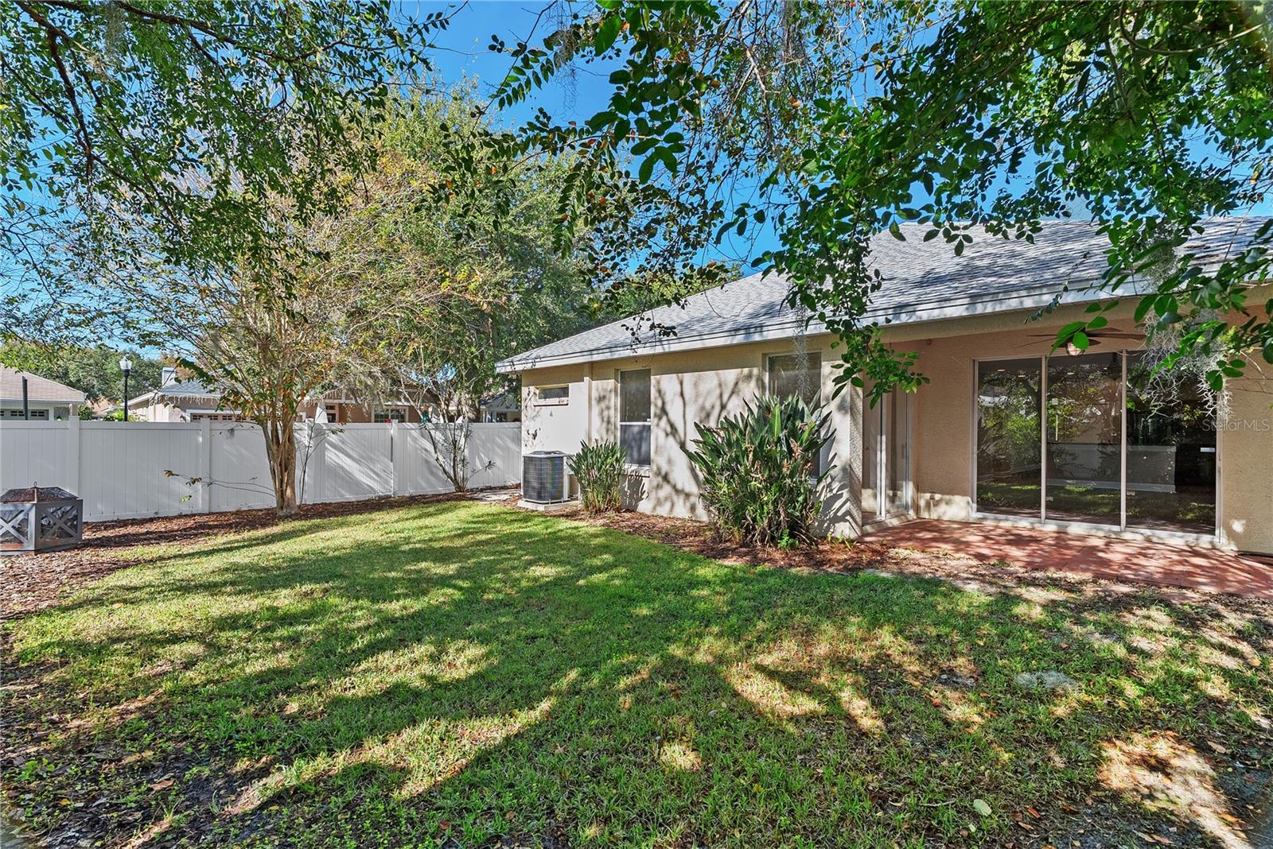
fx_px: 566
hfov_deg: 96.7
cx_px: 636
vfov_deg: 73.8
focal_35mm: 16
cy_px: 424
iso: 100
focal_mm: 16
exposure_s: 1/25
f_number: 9
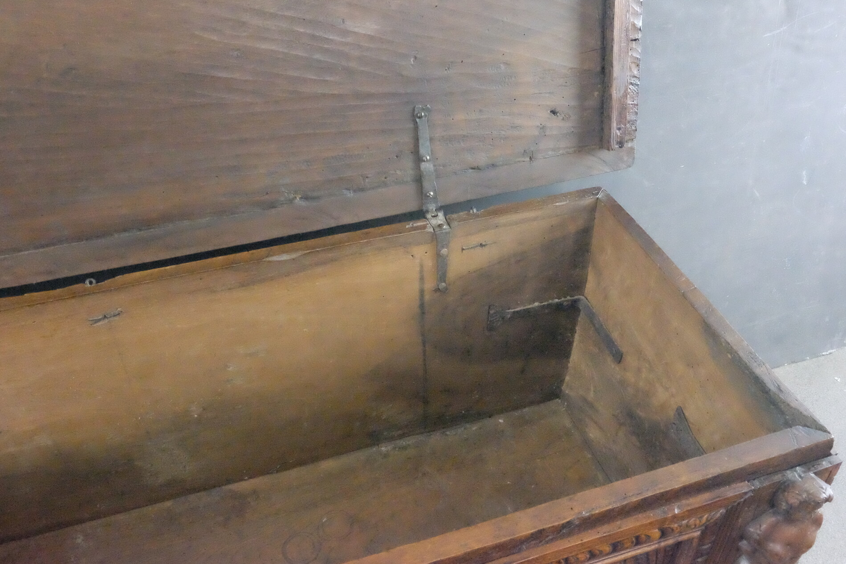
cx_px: 423
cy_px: 282
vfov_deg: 41.1
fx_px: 752
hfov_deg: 58.7
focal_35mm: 32
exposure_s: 1/50
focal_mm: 21.4
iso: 25600
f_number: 10
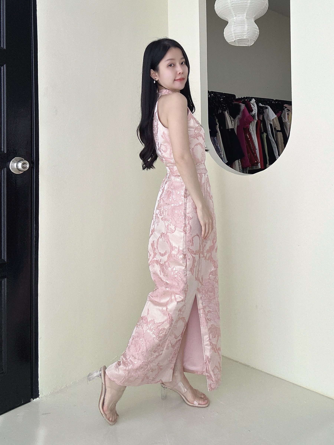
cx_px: 167
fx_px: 296
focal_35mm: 23
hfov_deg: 58.9
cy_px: 222
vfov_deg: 73.9
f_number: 1.9
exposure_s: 1/121
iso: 64
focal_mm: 2.69
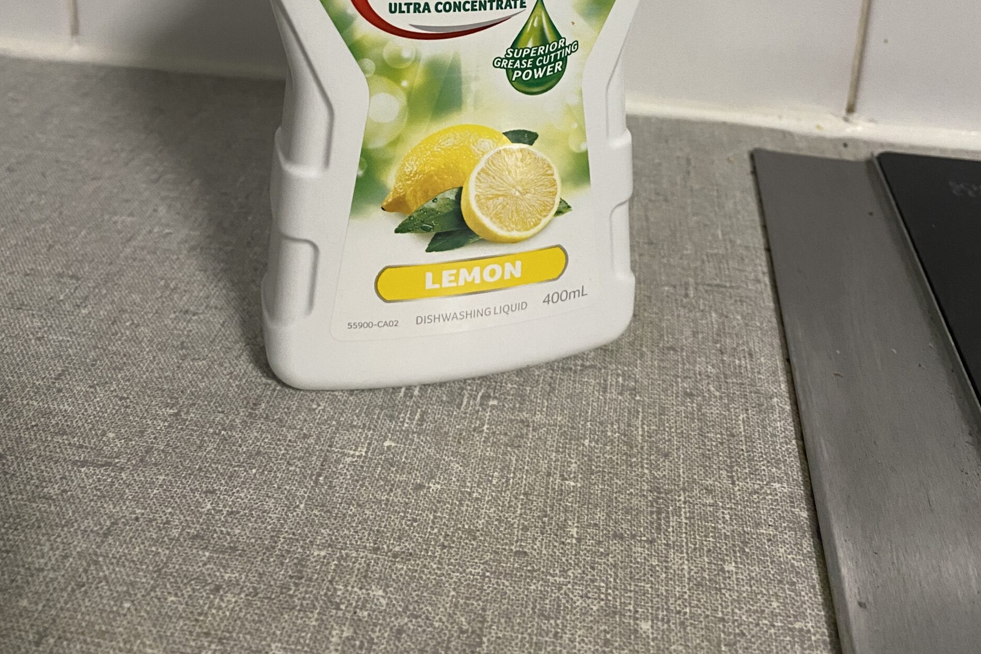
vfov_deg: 32.8
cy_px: -10
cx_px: 499
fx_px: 1008
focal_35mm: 37
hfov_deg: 51.9
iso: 500
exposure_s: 1/50
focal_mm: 4.25
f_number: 1.8
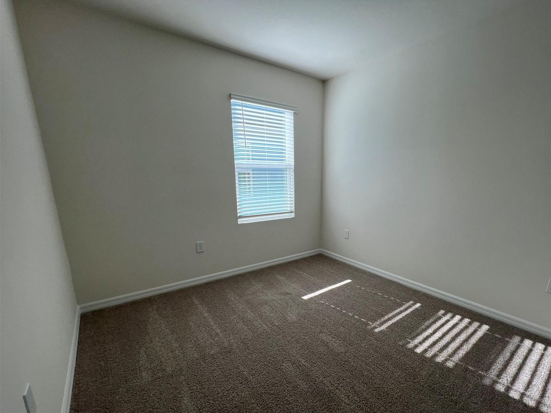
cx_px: 317
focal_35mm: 15
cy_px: 234
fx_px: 239
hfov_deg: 97.4
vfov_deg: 81.3
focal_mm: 1.57
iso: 32
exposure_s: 1/154
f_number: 1.8
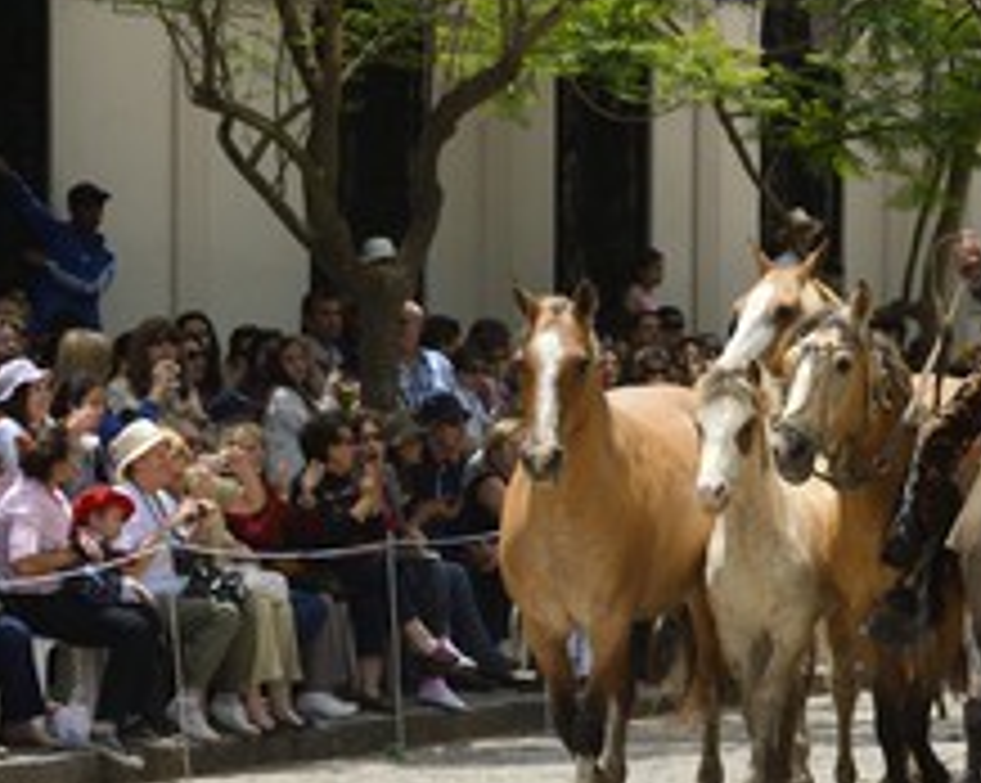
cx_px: 918
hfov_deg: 7.9
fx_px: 7078
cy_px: 441
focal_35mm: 244
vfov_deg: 6.3
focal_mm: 135
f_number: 11
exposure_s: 1/500
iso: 400
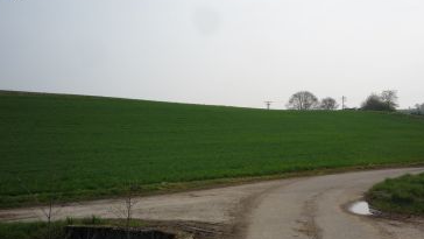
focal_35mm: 46
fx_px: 517
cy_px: 156
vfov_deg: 25.9
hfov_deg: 44.5
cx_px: 242
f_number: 5.6
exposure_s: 1/500
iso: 100
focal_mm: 5.2
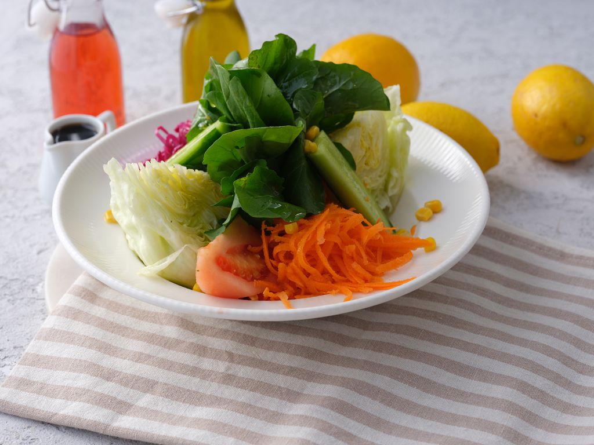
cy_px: 222
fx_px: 1630
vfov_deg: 15.6
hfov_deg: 20.7
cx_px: 297
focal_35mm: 95
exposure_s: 1/100
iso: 400
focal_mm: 120
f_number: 10
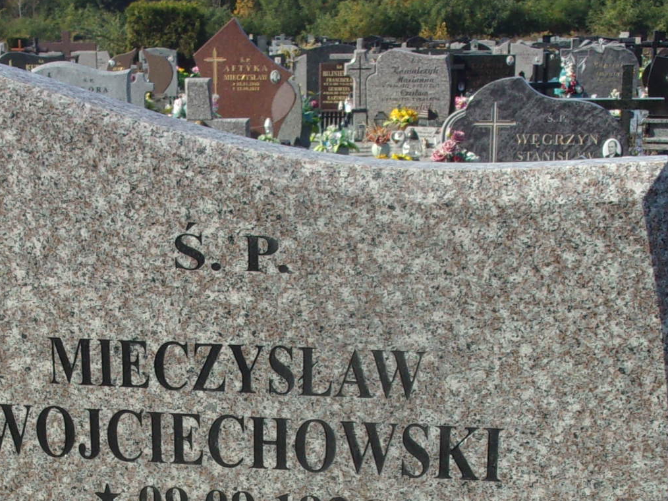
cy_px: 517
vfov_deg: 15.7
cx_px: 229
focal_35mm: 92
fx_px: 1776
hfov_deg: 21.2
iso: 80
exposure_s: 1/75
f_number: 11.8
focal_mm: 6.4
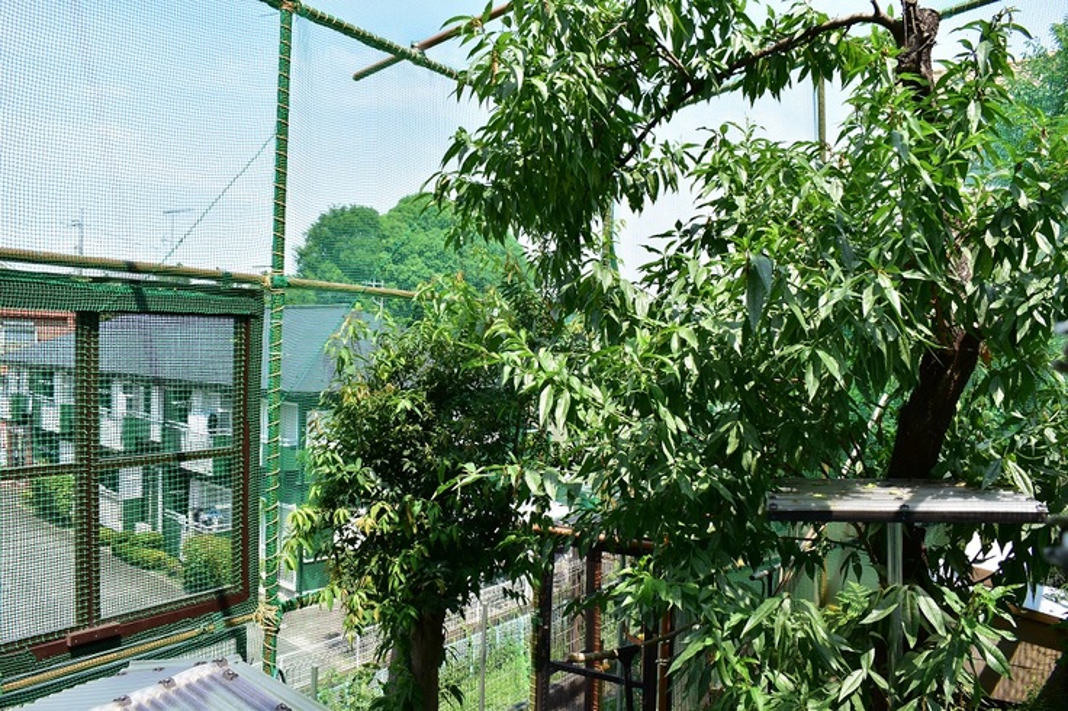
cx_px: 534
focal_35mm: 30
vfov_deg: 43.6
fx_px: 890
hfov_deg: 62.0
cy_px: 356
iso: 125
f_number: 6.3
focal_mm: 20
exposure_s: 1/200
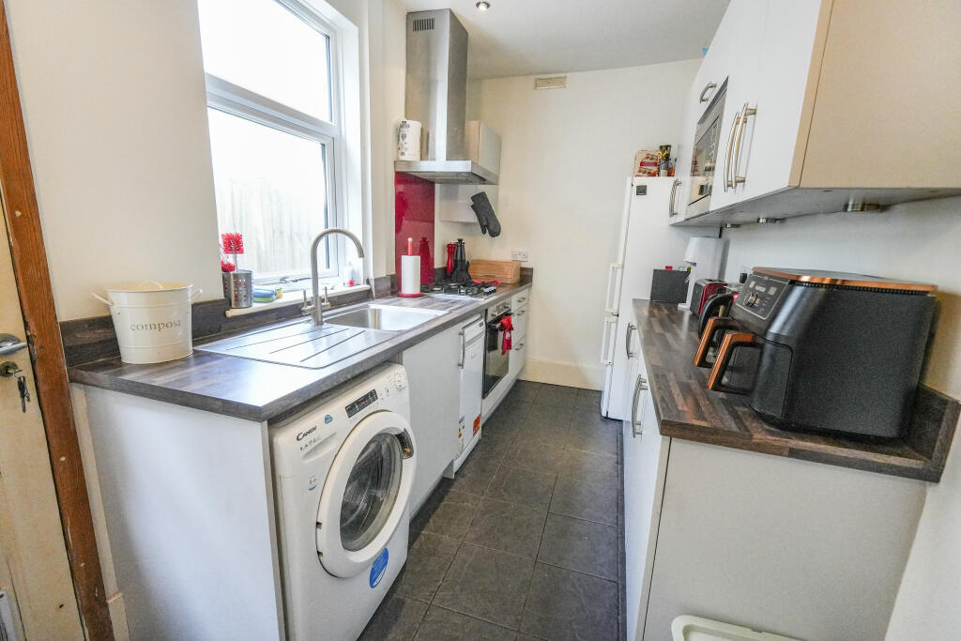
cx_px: 480
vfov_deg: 74.6
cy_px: 320
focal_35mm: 16
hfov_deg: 97.6
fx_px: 420
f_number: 4
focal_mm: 10.5
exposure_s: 1/160
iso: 2000
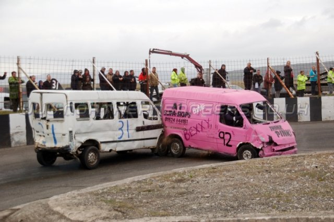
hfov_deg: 29.3
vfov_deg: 19.7
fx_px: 640
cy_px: 111
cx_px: 167
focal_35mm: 69
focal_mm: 46
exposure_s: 1/640
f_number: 5
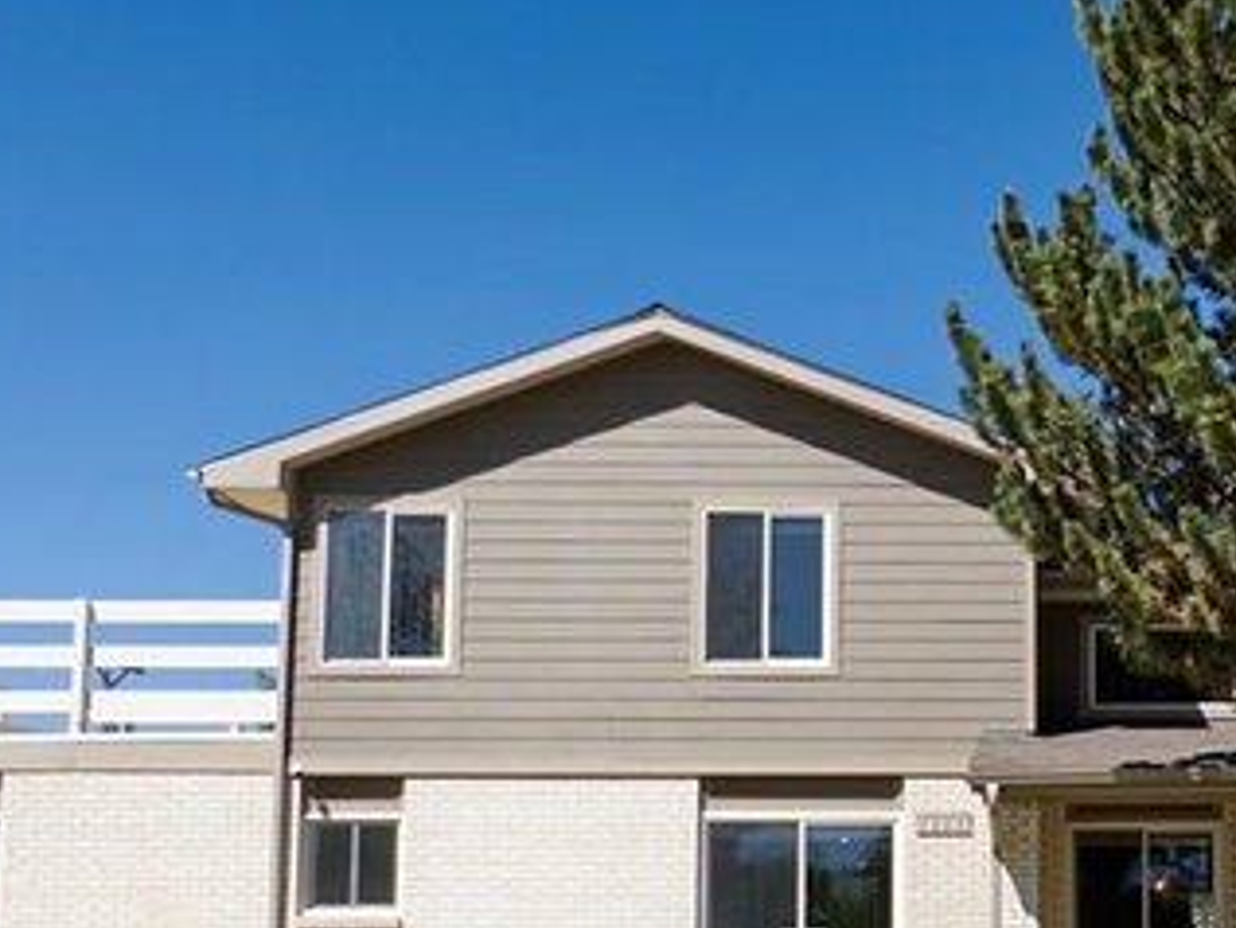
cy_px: 784
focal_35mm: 53
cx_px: 1166
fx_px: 1893
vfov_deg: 26.8
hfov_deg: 33.7
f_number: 2.2
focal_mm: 2.22
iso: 32
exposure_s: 1/2028
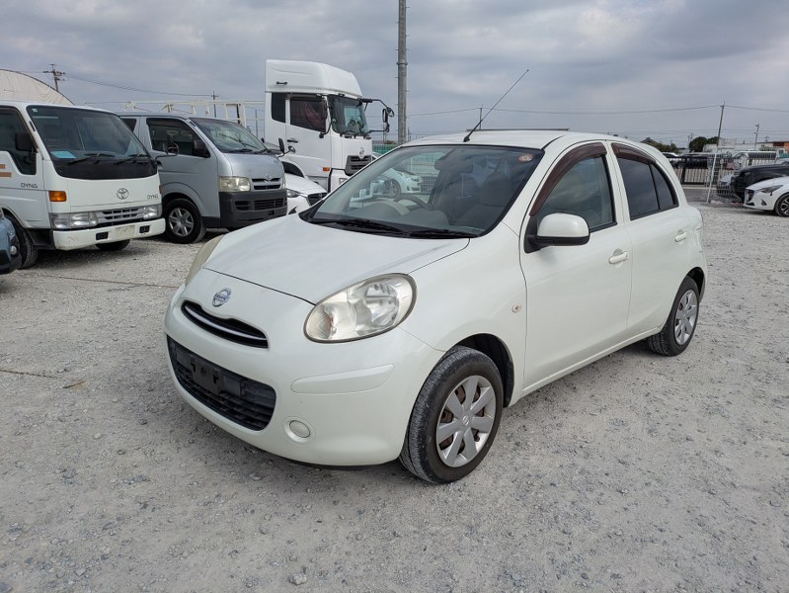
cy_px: 296
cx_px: 394
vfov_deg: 54.9
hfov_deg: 69.4
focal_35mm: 25
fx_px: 570
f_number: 1.89
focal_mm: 5.43
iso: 57
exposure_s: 1/2538
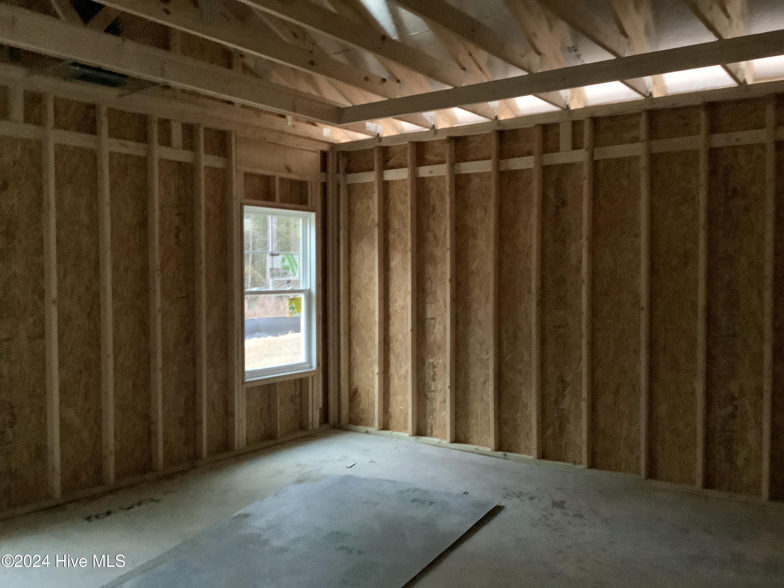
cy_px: 294
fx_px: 702
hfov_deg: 58.4
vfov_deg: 45.4
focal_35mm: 31
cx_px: 392
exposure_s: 1/20
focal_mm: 3.3
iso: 800
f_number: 2.4
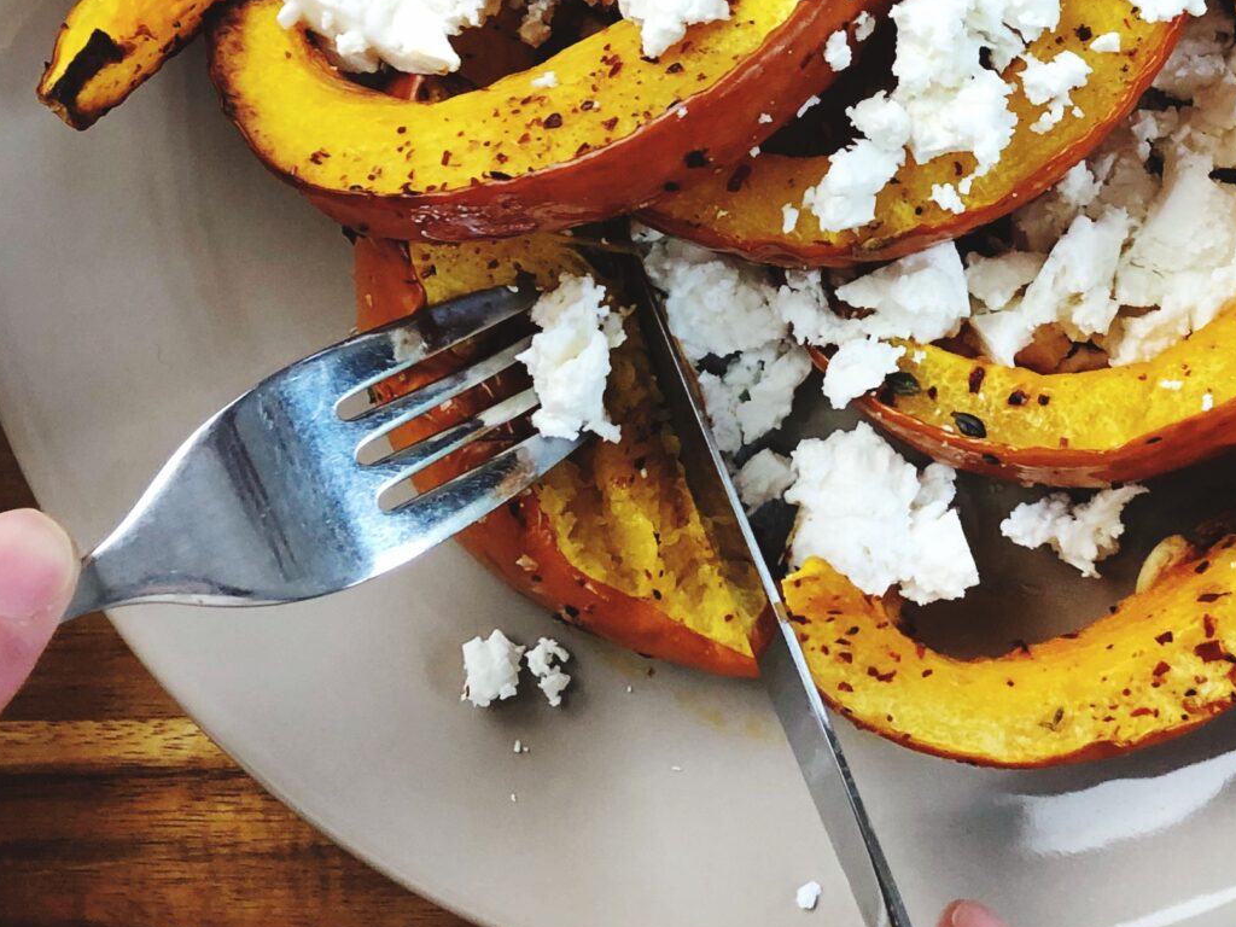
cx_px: 960
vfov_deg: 20.6
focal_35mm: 70
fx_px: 2499
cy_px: 122
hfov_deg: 27.3
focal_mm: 3.99
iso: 50
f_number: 1.8
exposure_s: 1/15
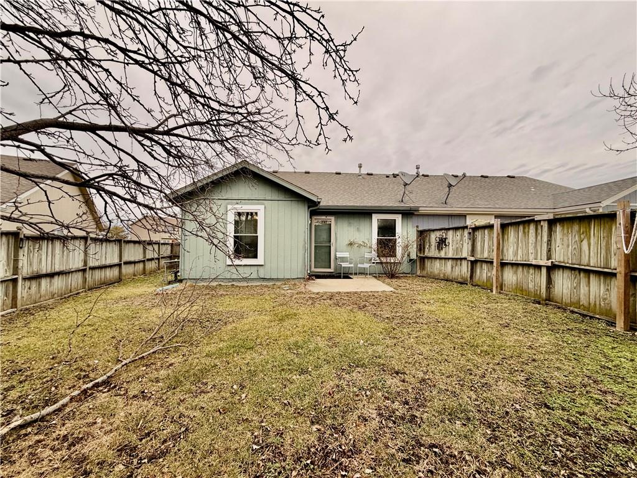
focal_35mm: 14
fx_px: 258
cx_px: 318
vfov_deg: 85.7
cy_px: 239
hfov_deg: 102.1
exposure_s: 1/121
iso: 80
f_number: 2.2
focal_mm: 2.22
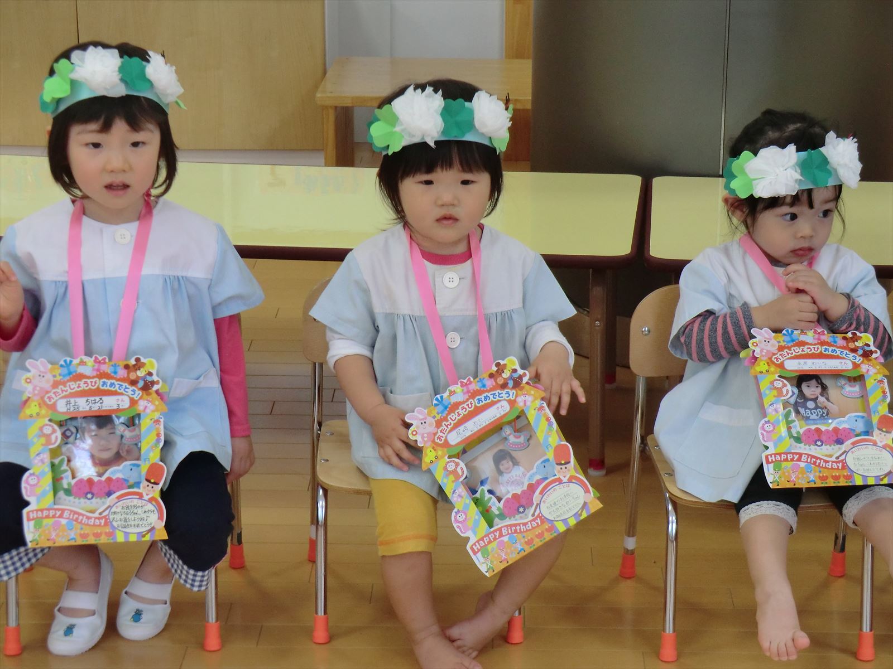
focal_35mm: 89
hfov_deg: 22.0
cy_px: 334
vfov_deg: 16.6
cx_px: 446
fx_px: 2296
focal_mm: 16
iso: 200
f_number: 4.8
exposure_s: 1/80
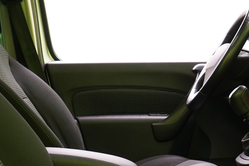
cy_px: 165
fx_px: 546
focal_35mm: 79
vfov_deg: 16.9
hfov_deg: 25.4
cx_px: 182
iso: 1600
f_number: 5
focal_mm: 28
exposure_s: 1/20
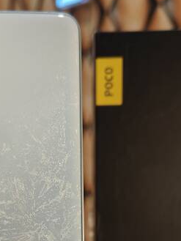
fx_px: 509
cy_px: 226
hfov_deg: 20.0
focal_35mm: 73
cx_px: 47
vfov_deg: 25.6
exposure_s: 1/50
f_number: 1.8
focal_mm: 5.59
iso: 250
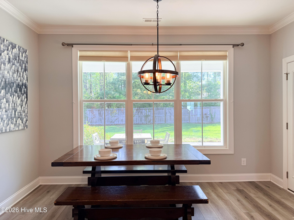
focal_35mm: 24
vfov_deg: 56.8
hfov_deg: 71.6
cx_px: 147
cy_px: 110
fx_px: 204
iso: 80
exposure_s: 1/150
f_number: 1.8
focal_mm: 6.76
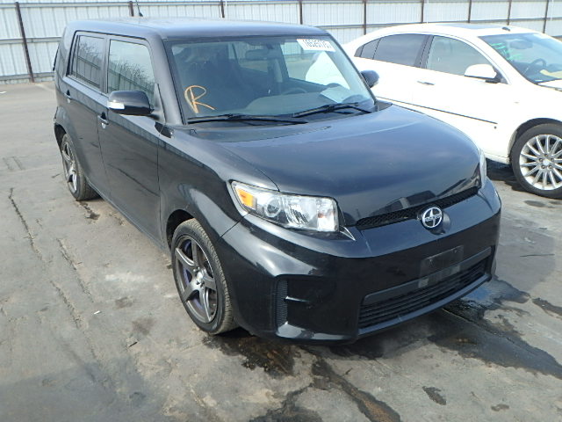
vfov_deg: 45.4
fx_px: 503
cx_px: 281
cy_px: 211
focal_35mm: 31
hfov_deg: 58.4
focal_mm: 5.6
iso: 125
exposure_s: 1/200
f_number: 4.7
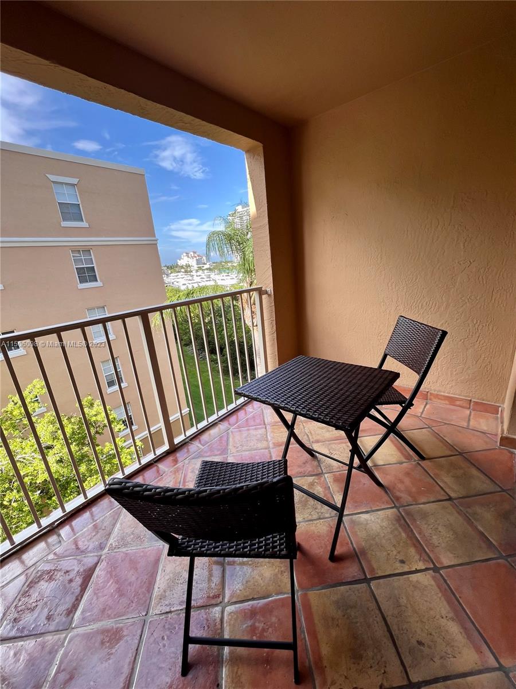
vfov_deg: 106.2
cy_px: 344
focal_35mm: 13
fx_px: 258
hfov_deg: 89.9
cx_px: 258
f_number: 1.8
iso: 32
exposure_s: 1/256
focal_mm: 1.57
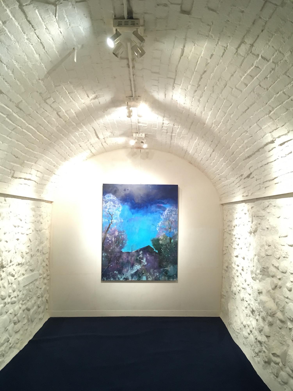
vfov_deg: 61.7
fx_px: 327
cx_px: 146
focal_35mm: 29
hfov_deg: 48.2
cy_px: 196
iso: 160
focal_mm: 4.15
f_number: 2.2
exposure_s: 1/30
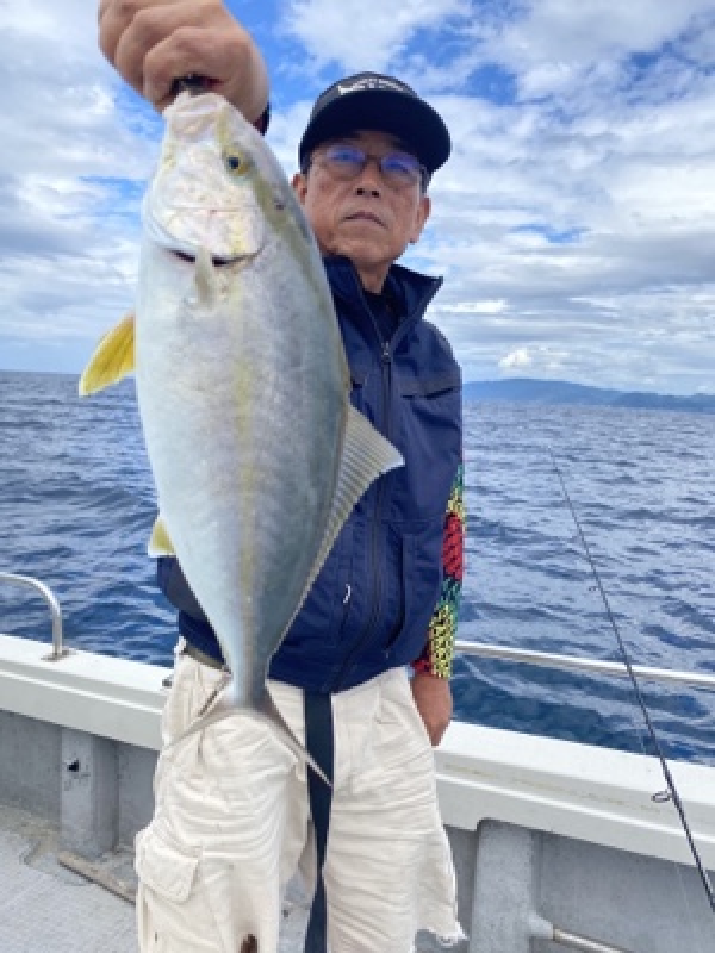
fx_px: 716
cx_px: 358
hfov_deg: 53.1
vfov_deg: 67.3
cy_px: 476
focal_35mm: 26
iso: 32
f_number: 1.8
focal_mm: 4.25
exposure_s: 1/2513
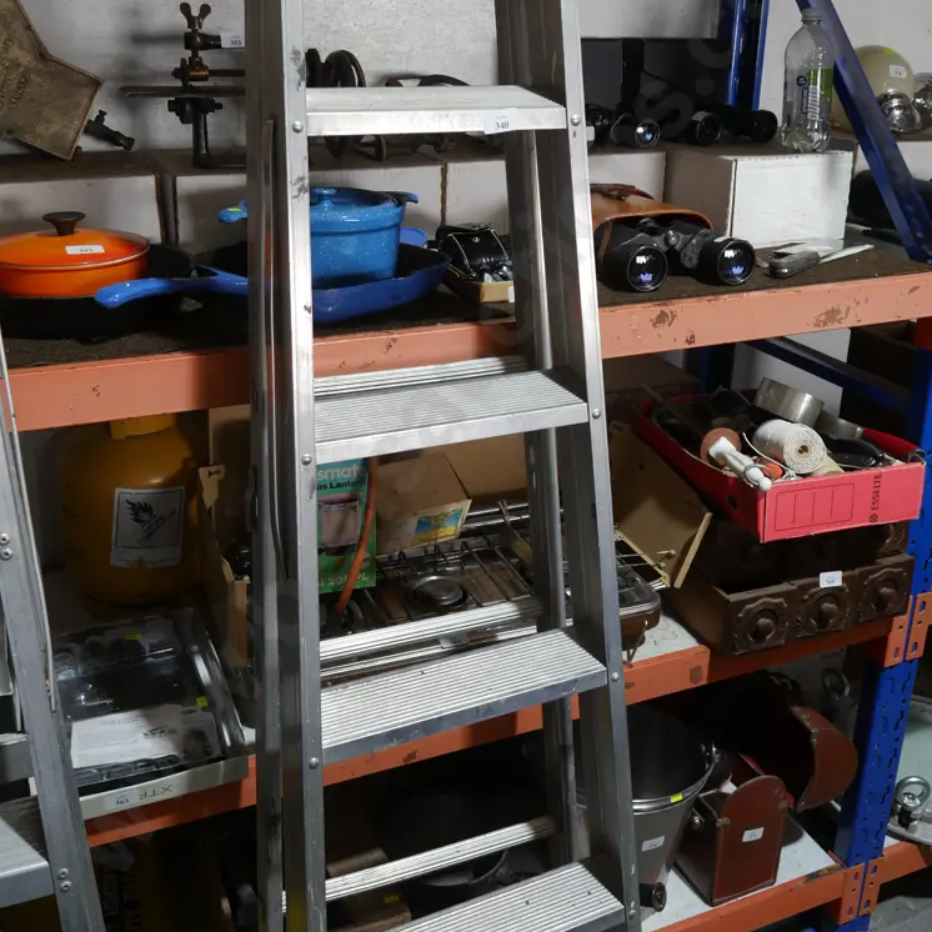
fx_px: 1036
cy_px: 357
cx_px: 475
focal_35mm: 34
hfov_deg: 48.4
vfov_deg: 48.1
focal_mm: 14
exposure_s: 1/60
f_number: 4.5
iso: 320
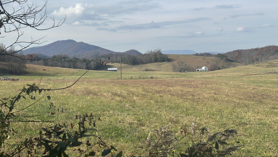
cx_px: 141
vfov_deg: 22.6
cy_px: 74
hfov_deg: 39.2
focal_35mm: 53
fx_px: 391
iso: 100
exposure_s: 1/6211
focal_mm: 6.86
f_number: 1.78
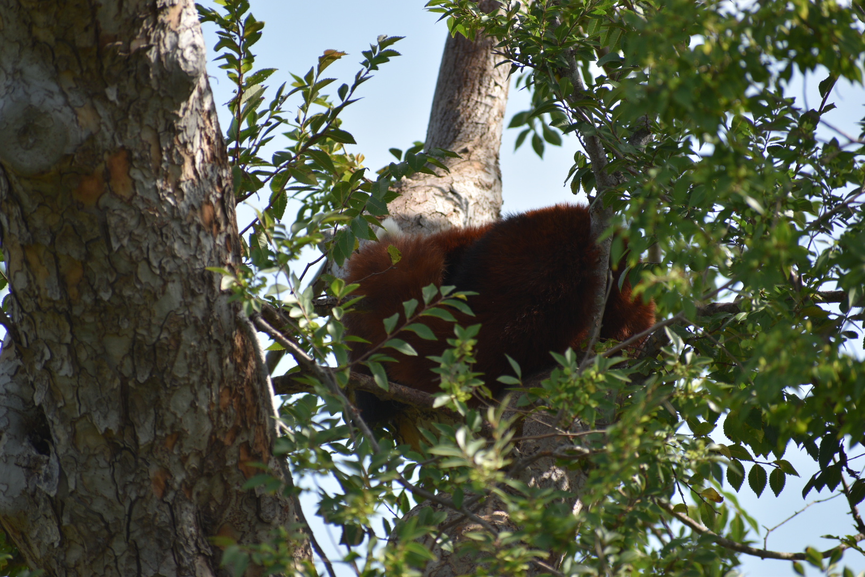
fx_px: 10812
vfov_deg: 3.1
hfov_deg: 4.6
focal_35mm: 450
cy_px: 288
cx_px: 432
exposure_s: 1/500
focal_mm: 300
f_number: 6.3
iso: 200
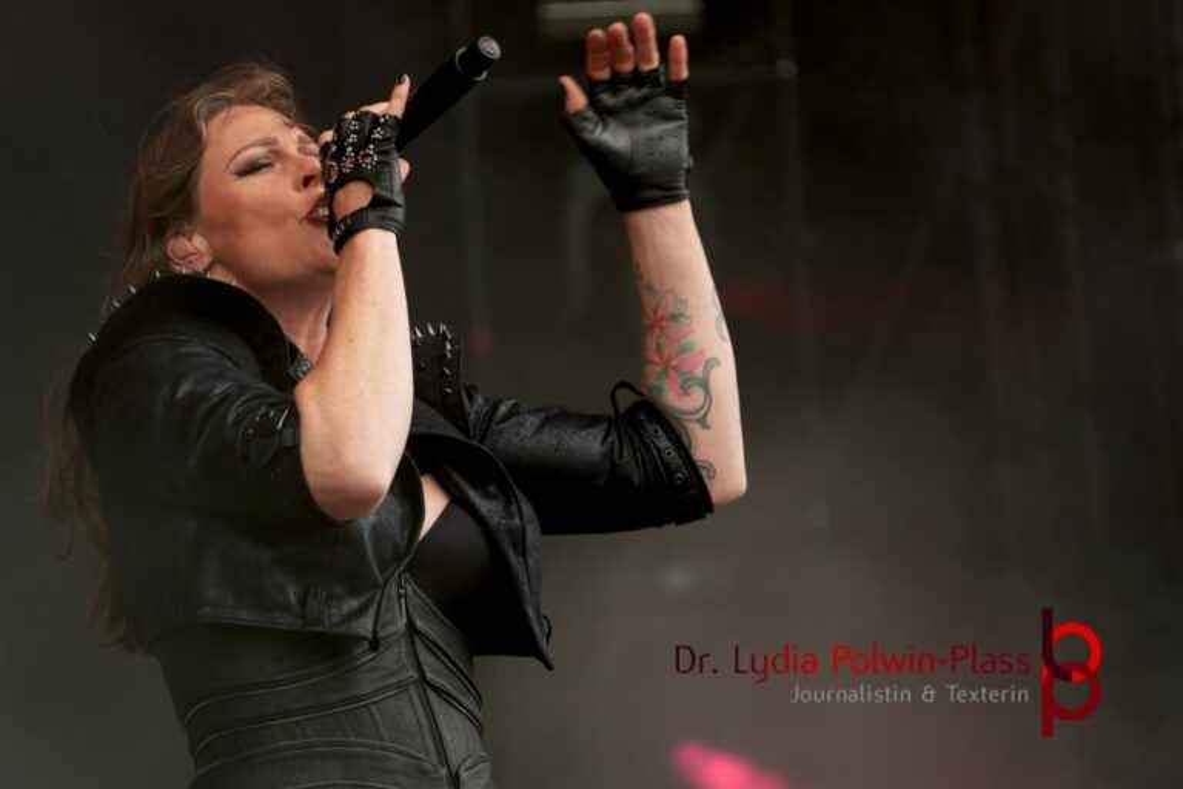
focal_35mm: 327
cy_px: 394
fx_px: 10745
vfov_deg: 4.2
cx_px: 592
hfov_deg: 6.3
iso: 320
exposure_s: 1/400
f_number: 6.3
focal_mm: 218
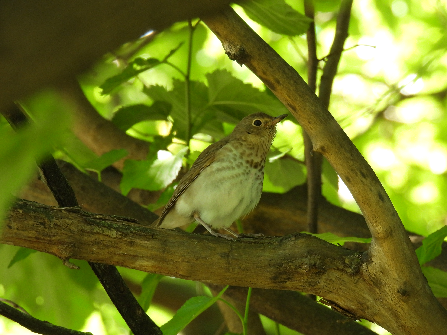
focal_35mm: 700
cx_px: 224
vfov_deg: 2.1
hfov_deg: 2.8
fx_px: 9039
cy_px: 168
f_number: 5.6
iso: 400
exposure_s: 1/80
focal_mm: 125
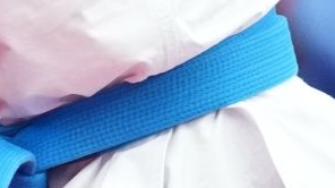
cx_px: -164
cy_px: -238
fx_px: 16972
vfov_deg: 0.6
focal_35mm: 1912
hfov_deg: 1.1
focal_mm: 200
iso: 3200
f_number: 2.8
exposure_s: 1/500
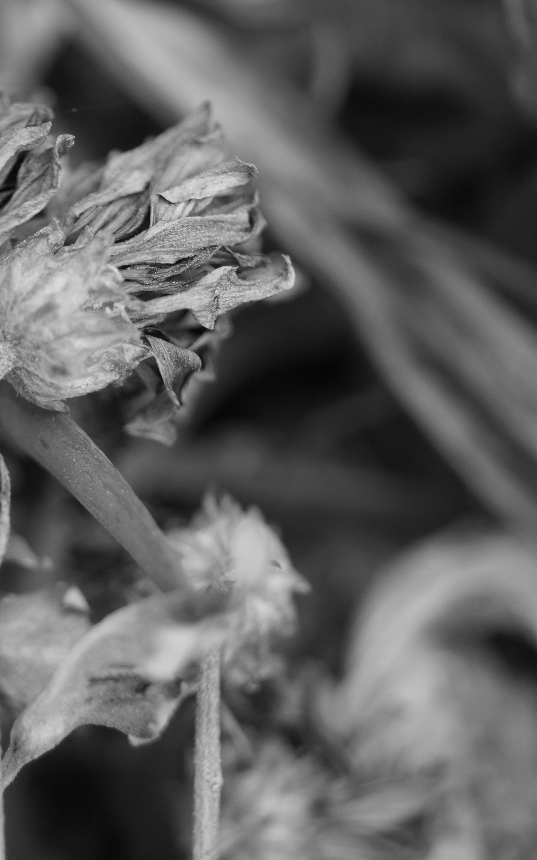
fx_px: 2969
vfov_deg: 16.5
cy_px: 430
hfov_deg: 10.3
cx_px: -2
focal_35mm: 127
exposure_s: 1/100
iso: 320
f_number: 5.6
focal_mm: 55
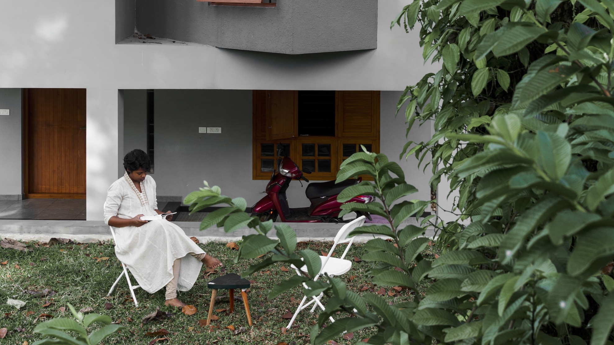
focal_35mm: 59
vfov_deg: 19.5
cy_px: -37
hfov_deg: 35.4
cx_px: 306
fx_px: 961
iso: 250
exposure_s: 1/160
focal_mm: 37
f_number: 8
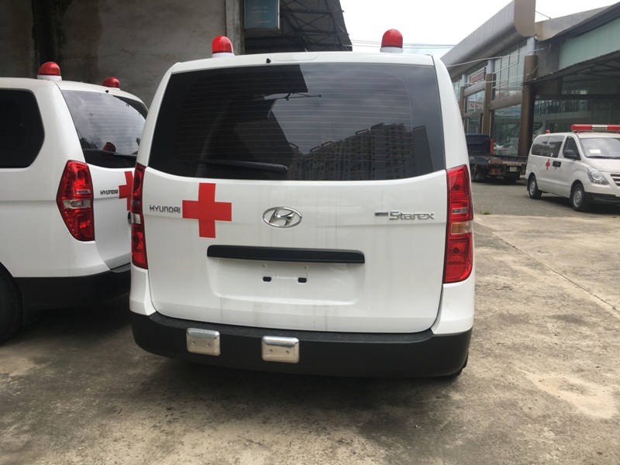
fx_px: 519
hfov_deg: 61.7
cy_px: 232
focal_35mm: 29
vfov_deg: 48.2
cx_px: 310
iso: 25
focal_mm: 4.15
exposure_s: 1/986
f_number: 2.2
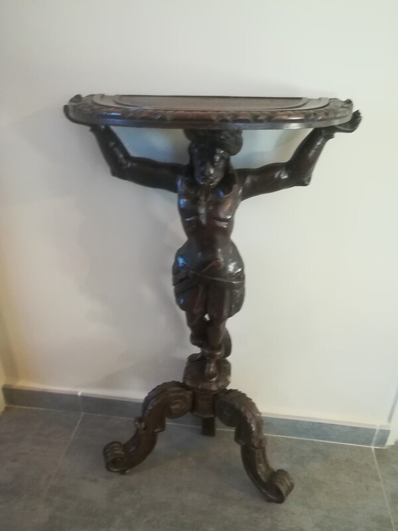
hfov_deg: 53.1
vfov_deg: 67.3
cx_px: 199
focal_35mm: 26
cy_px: 266
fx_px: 399
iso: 400
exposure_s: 1/20
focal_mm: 3.83
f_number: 2.2
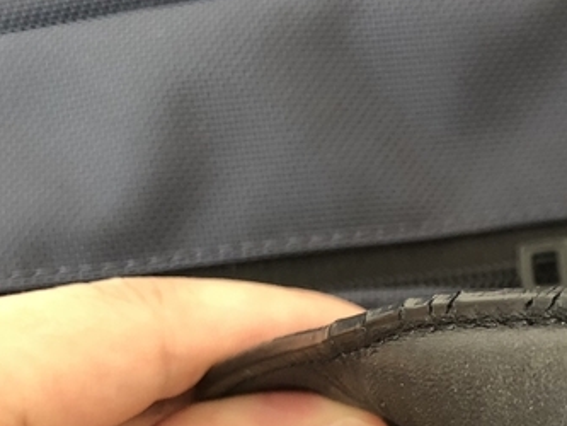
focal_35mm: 86
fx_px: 1409
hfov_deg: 21.0
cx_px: 707
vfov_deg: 17.0
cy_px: 377
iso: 100
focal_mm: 4
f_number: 1.8
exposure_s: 1/13
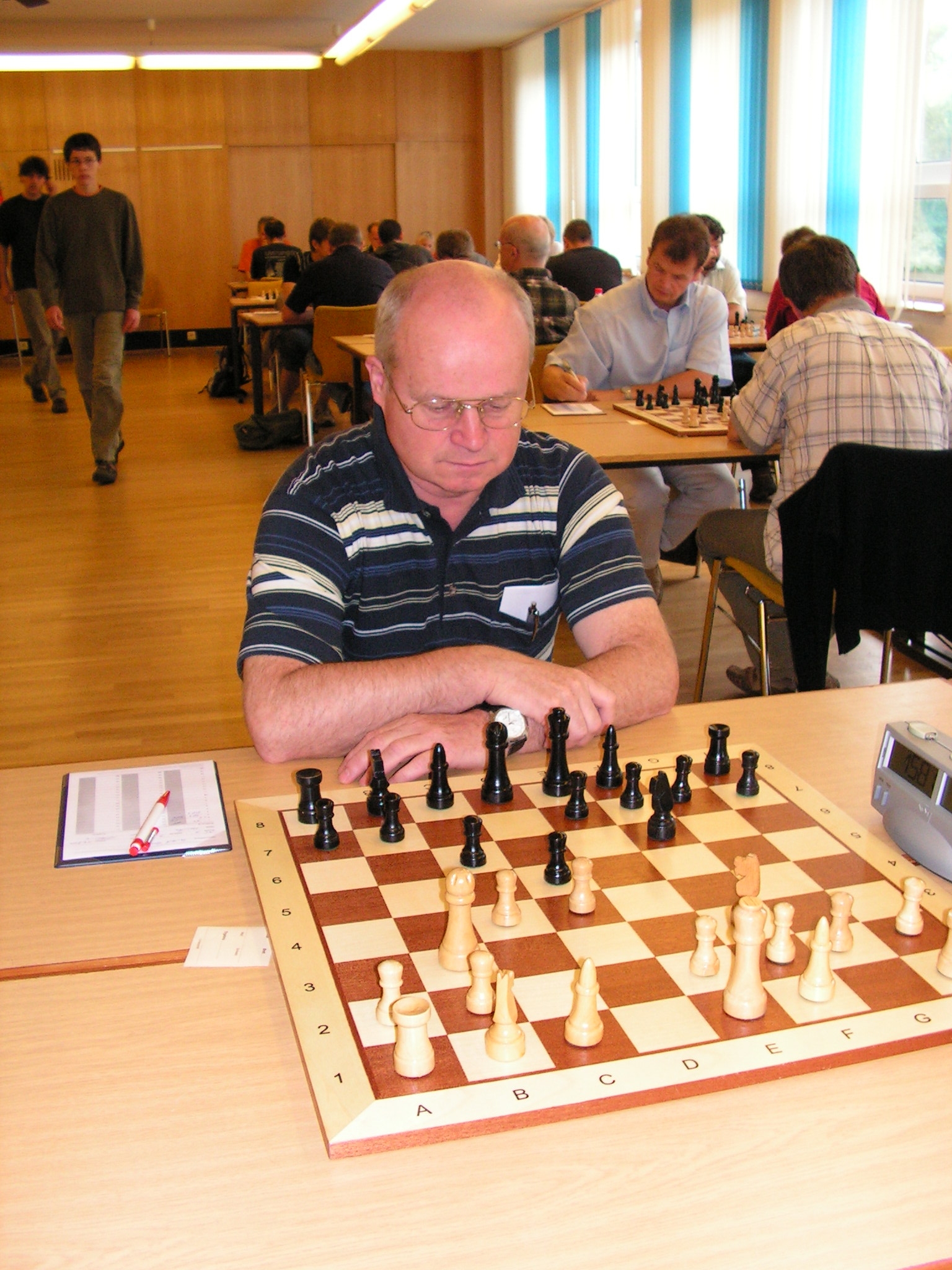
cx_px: 476
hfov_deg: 39.7
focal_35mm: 36
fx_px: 1320
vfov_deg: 51.4
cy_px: 635
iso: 200
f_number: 3.2
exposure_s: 1/40
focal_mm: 6
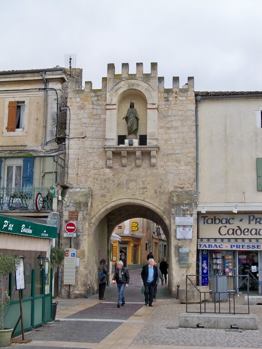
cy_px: 174
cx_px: 131
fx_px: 505
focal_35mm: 50
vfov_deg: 38.2
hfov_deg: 29.1
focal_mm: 8.8
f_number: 3.8
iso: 100
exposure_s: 1/320
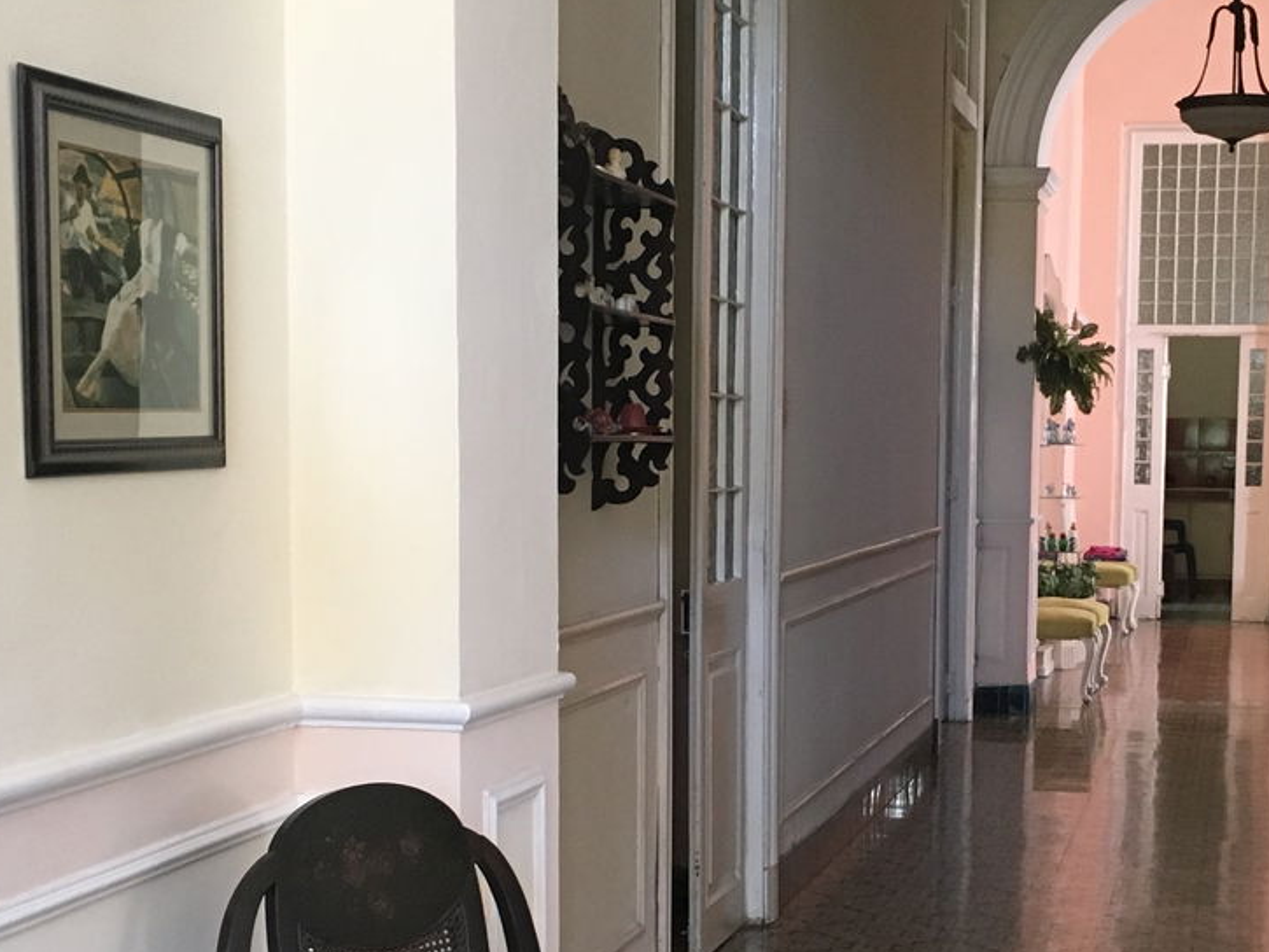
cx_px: 844
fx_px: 2347
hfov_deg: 30.0
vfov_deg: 22.8
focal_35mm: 64
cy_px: 695
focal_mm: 4.15
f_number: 2.2
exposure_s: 1/30
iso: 125
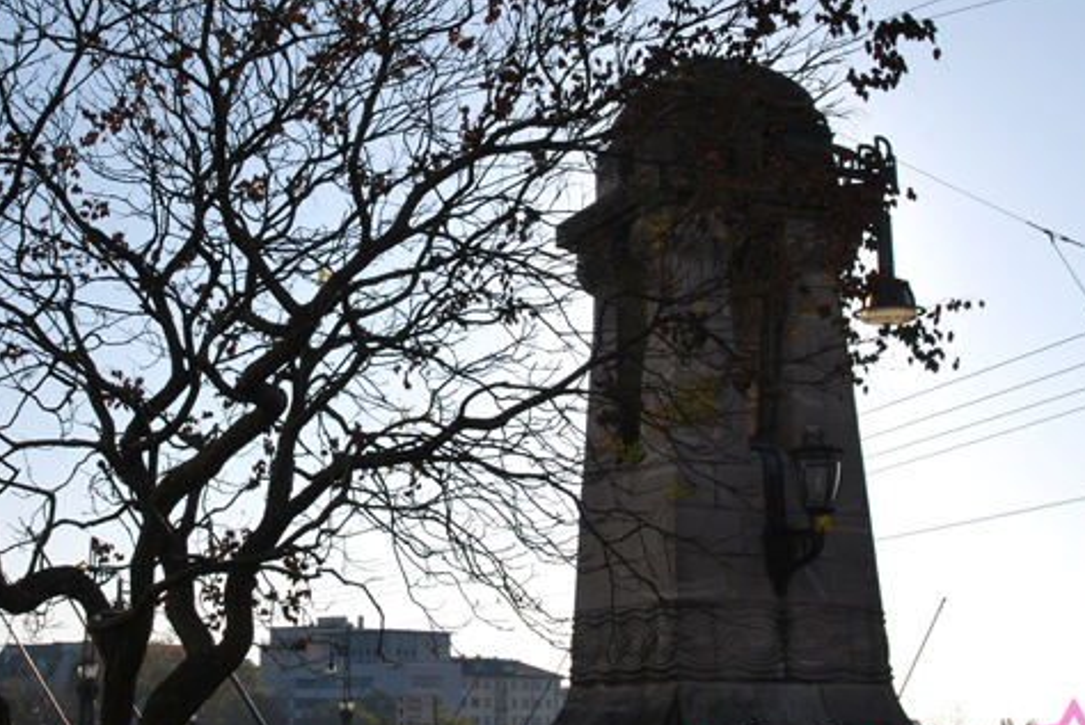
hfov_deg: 33.8
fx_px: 1770
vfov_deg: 23.1
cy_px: 293
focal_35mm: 59
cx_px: 385
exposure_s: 1/320
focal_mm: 29
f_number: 9
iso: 100
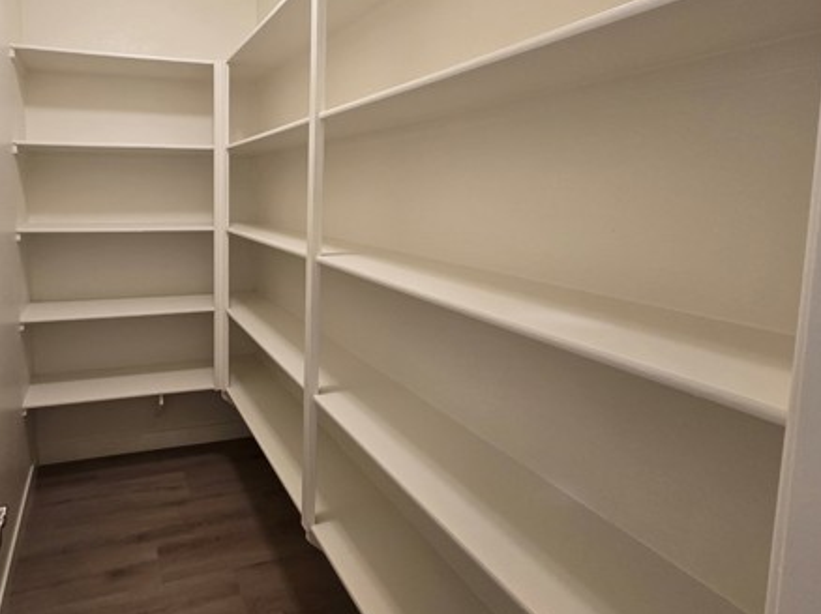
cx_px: 240
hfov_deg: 80.3
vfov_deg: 67.6
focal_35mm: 19
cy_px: 232
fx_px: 450
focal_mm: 2.2
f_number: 2.2
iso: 160
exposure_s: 1/60
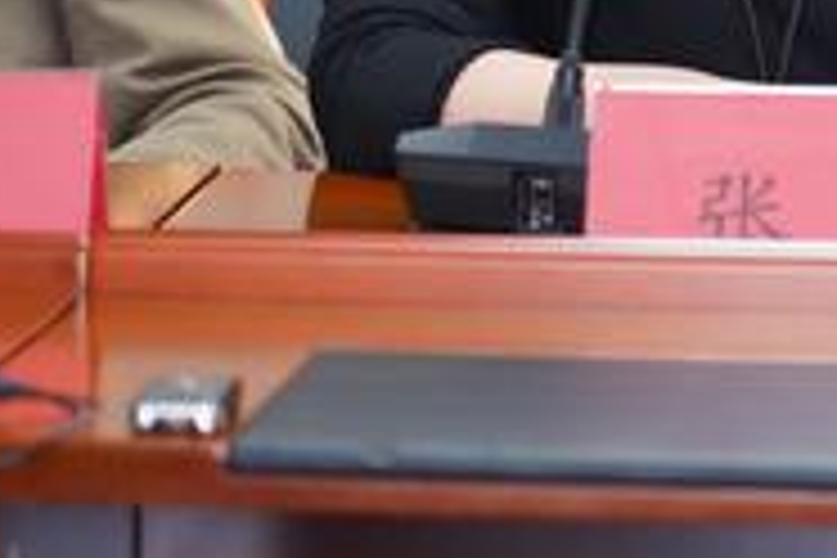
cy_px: -254
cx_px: 950
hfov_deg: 6.6
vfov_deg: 4.4
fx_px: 7207
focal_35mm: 310
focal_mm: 105
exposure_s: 1/125
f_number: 4
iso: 2500
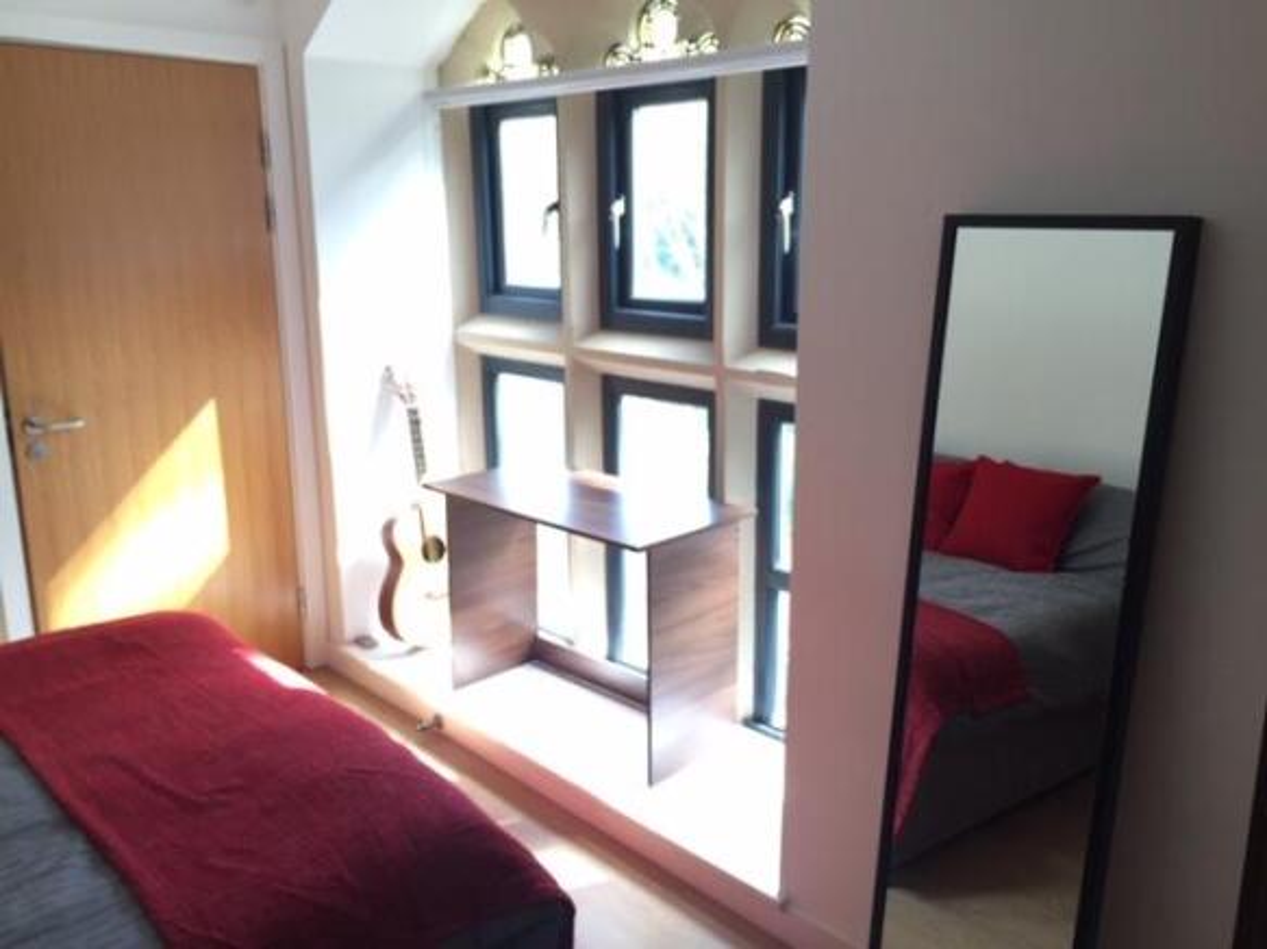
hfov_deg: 61.7
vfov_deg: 48.2
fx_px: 1061
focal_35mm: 29
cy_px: 474
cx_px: 634
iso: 40
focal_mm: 4.15
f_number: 2.2
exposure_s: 1/33
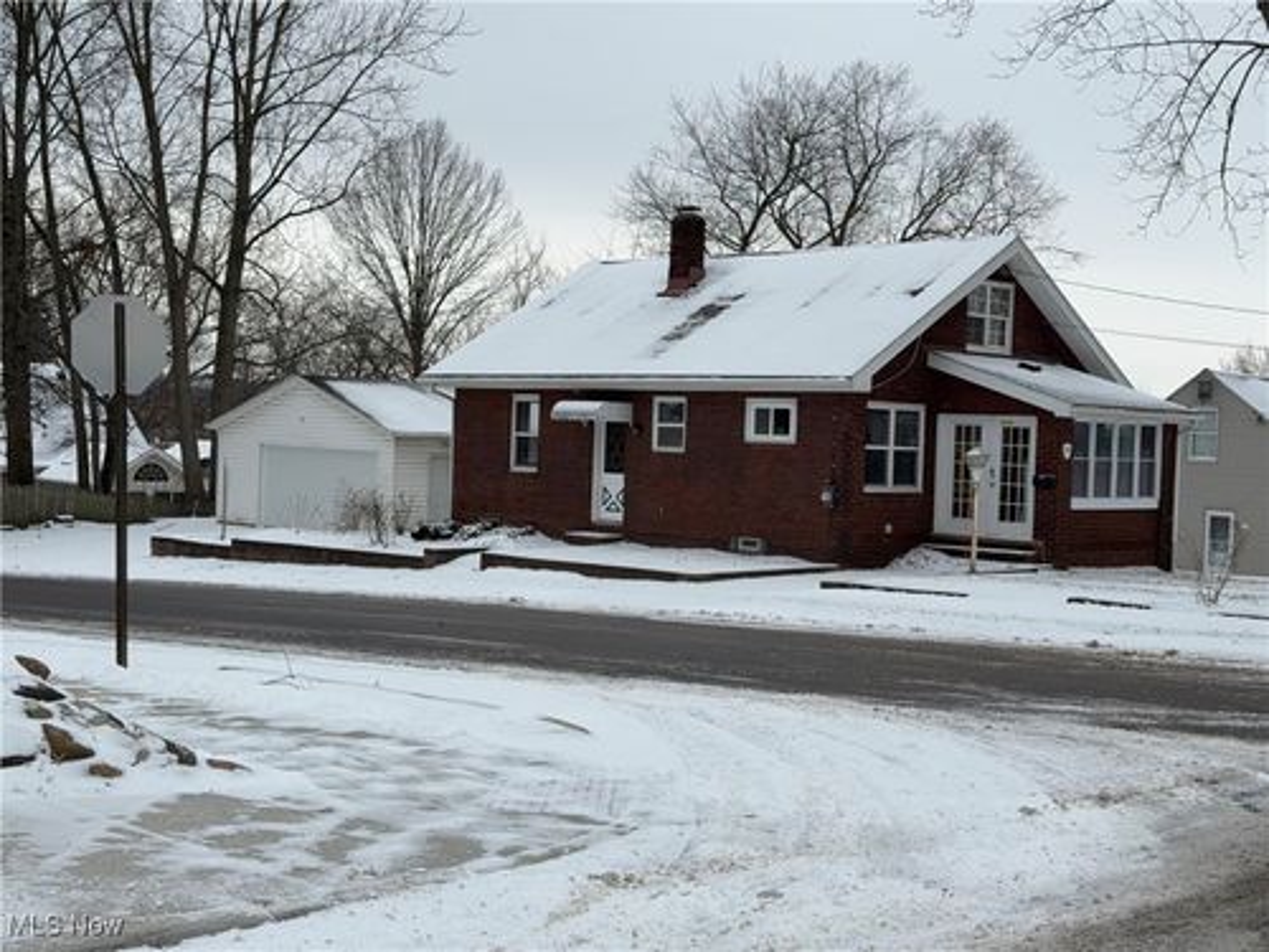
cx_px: 634
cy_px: 476
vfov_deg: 30.3
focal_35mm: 48
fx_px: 1760
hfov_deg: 39.7
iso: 64
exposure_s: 1/1642
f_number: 1.78
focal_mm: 6.76
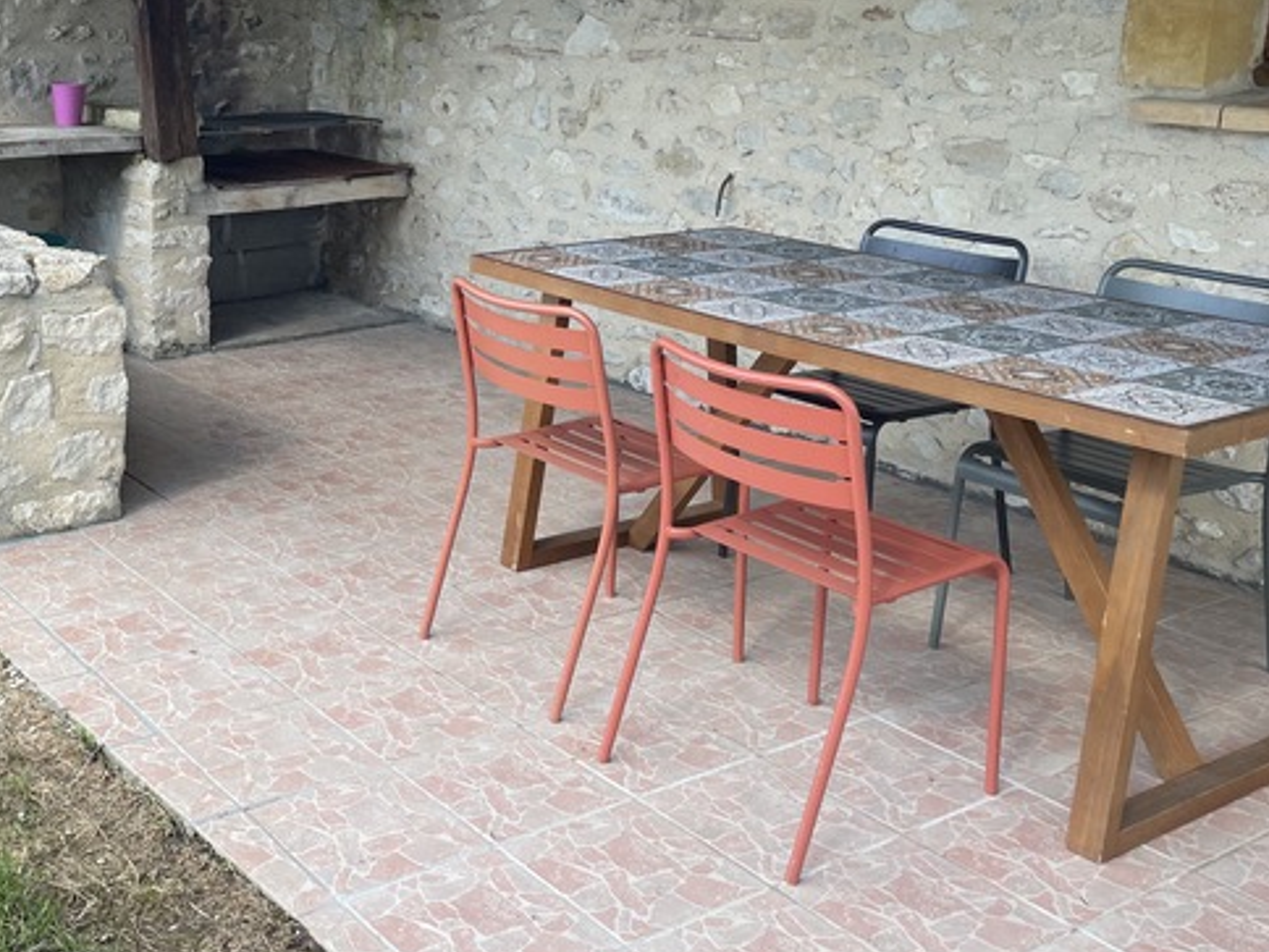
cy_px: 304
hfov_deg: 41.7
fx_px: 1576
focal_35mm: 43
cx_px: 231
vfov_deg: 33.3
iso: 32
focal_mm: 4.2
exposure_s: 1/643
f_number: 1.6
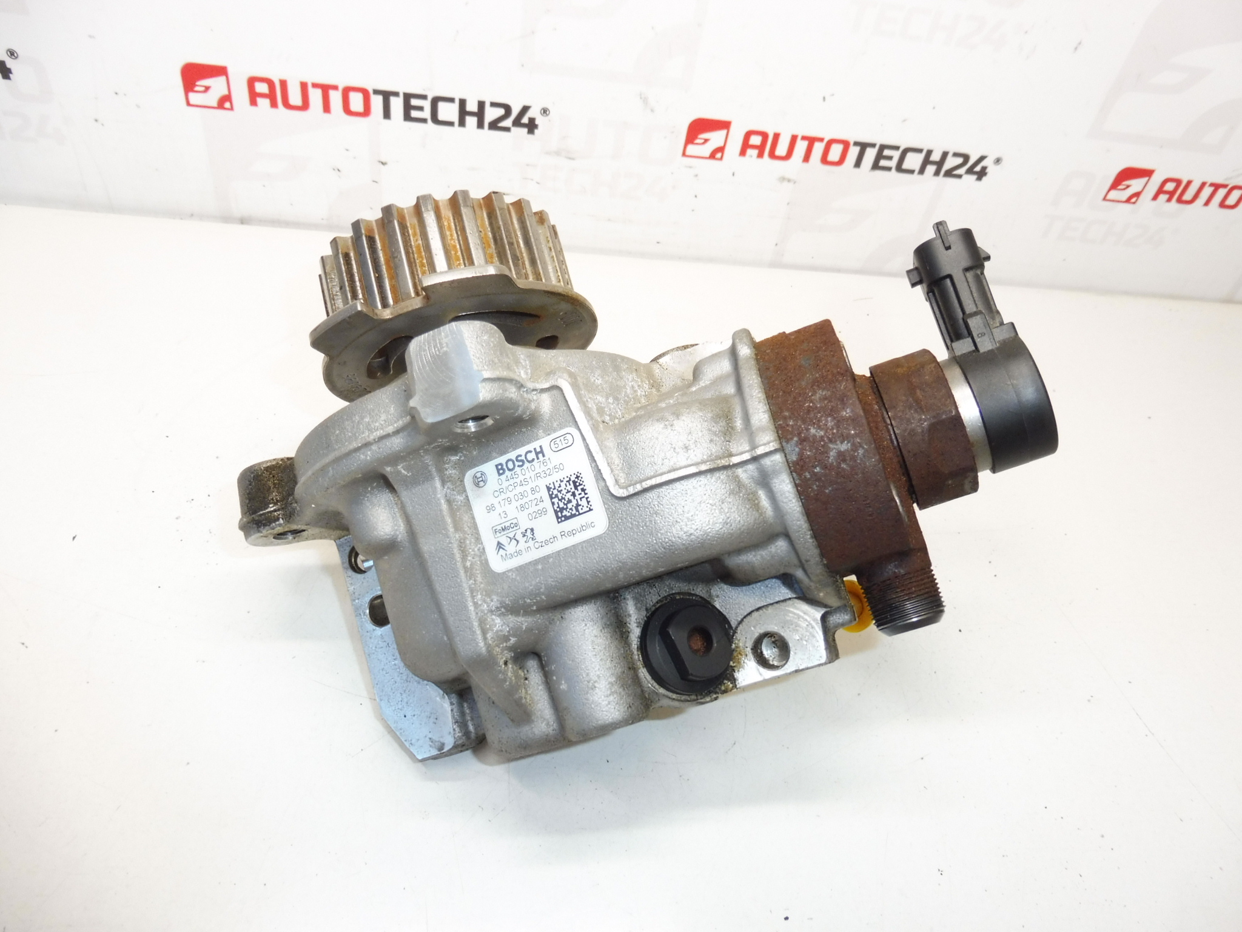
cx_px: 621
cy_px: 466
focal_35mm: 24
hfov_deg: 71.6
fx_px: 861
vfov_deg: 56.8
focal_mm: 4.3
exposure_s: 1/100
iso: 200
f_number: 3.5
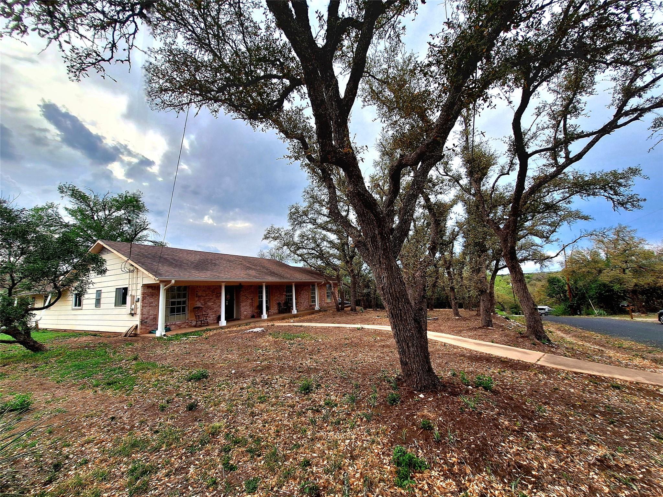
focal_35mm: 13
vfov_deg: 89.9
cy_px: 248
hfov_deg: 106.2
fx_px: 249
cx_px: 332
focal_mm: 1.74
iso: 40
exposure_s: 1/769
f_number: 2.2
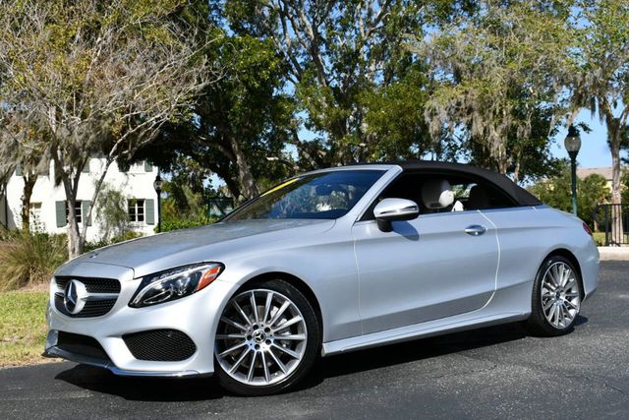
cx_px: 314
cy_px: 210
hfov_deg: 41.1
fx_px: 839
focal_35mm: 48
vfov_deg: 28.1
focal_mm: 24
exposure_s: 1/320
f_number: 9
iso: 100
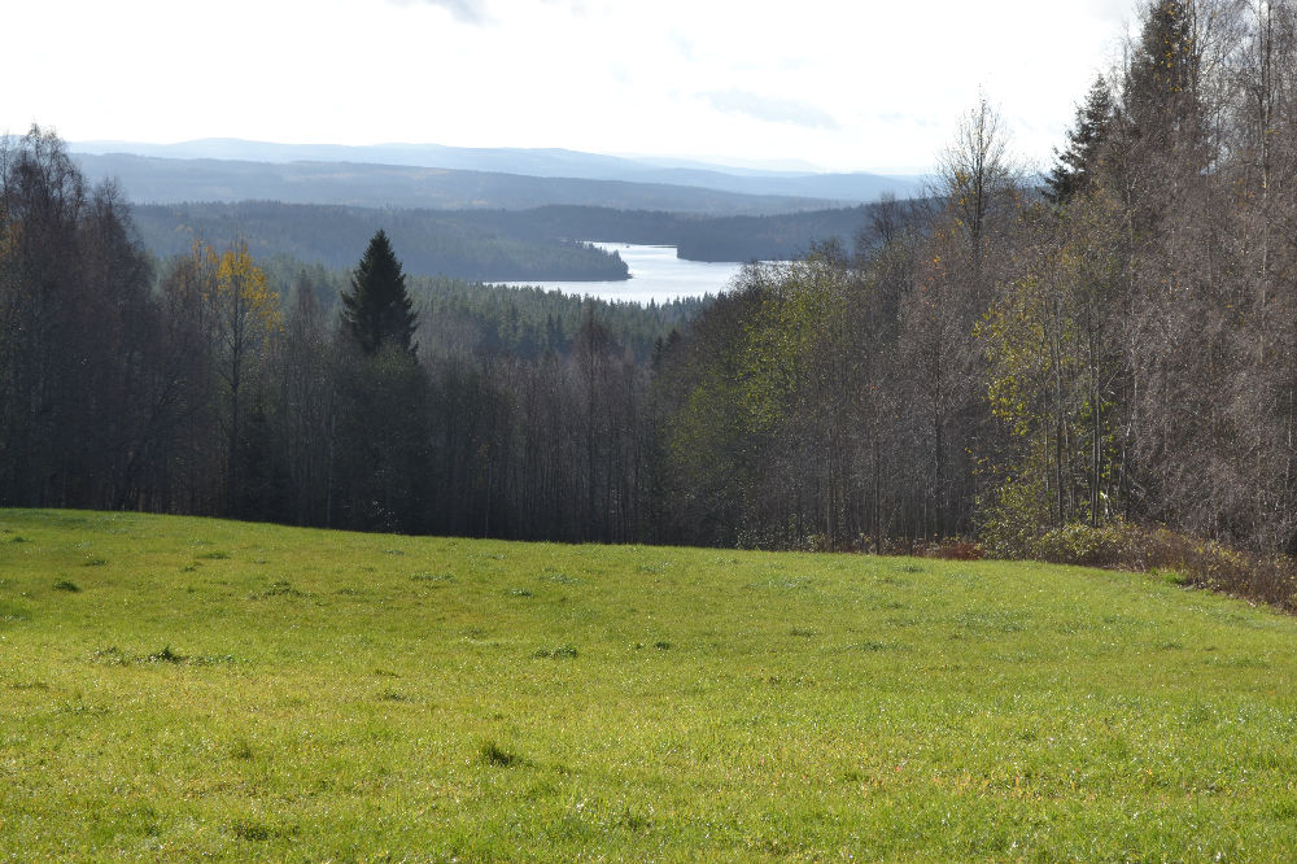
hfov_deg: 24.6
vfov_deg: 16.5
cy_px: 432
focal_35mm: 82
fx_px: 2971
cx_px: 648
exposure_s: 1/250
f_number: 8
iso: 100
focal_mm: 55
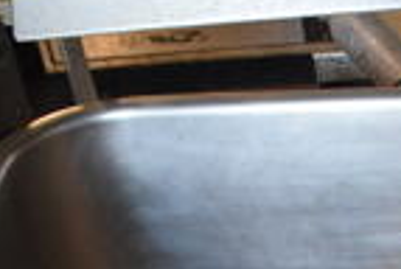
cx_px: 536
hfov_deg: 16.7
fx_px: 1284
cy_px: 488
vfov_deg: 11.1
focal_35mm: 115
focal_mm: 18
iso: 1600
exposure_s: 1/125
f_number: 3.5
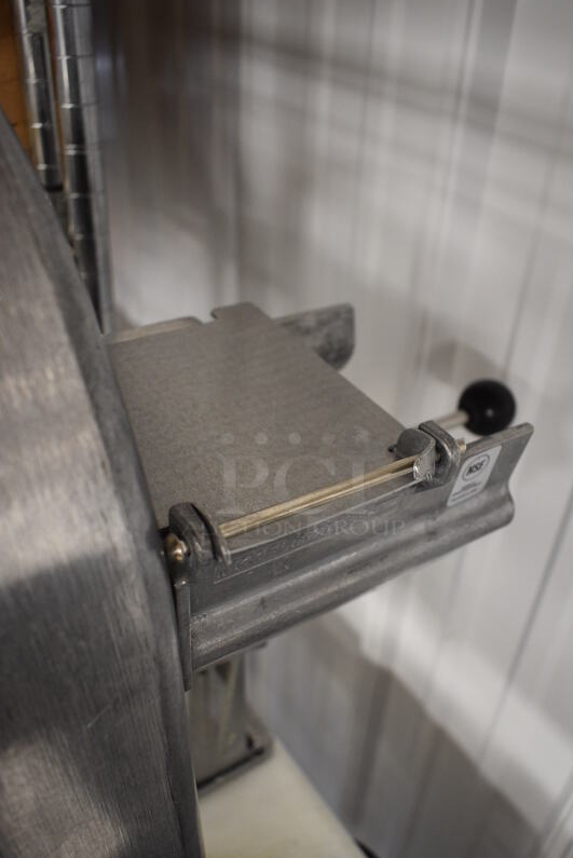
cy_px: 483
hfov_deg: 42.4
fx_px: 739
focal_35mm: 31
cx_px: 295
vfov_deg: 60.1
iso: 900
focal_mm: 18
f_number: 4
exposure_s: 1/60
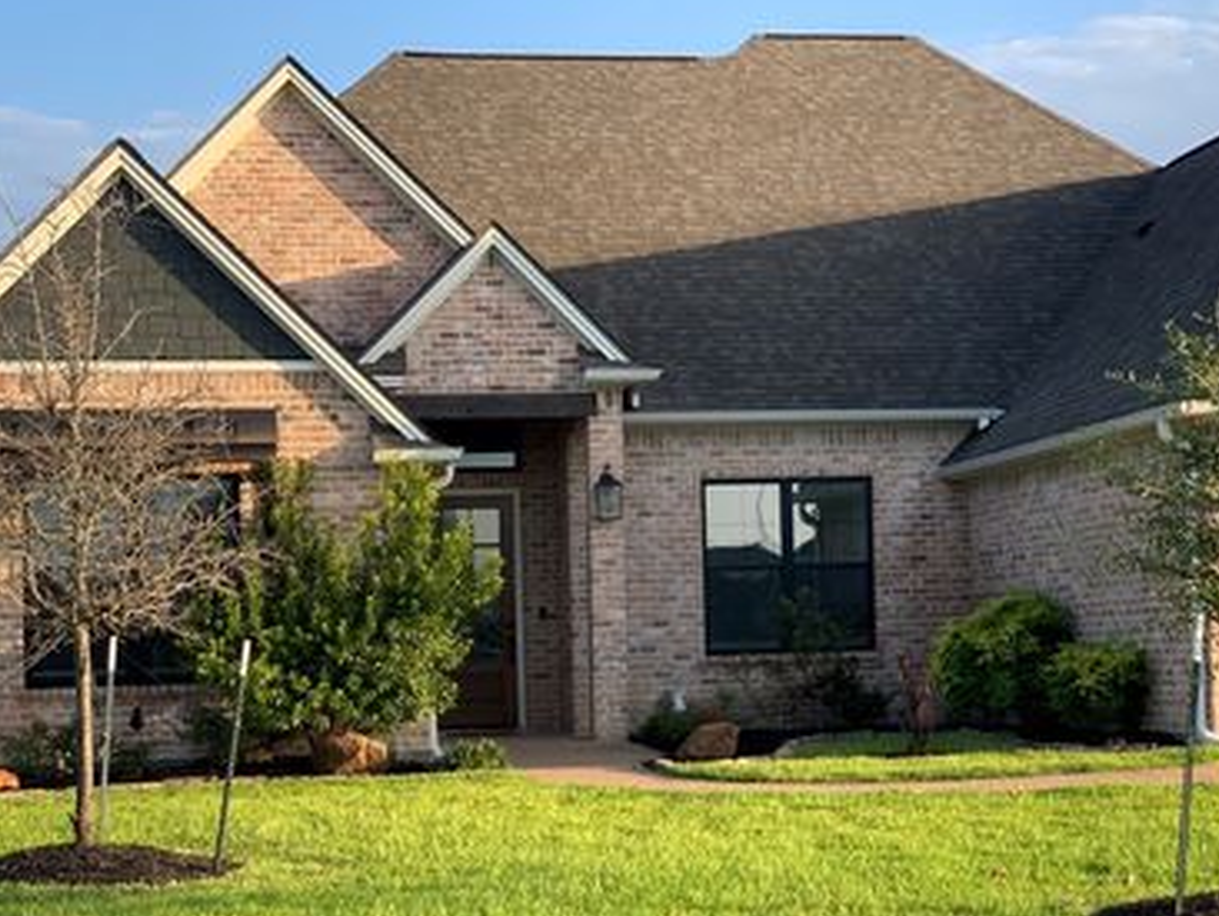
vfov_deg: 20.7
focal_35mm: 71
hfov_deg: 27.4
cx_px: 666
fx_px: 2502
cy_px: 585
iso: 16
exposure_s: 1/180
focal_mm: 6
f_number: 2.4
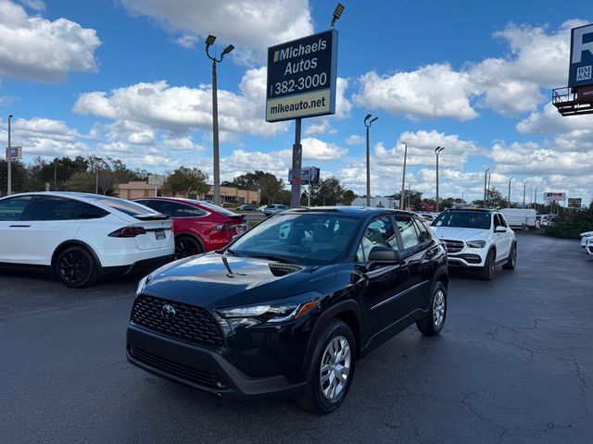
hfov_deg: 71.6
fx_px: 411
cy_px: 222
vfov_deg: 56.8
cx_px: 296
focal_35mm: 24
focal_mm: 6.76
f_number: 1.78
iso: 80
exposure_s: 1/5714
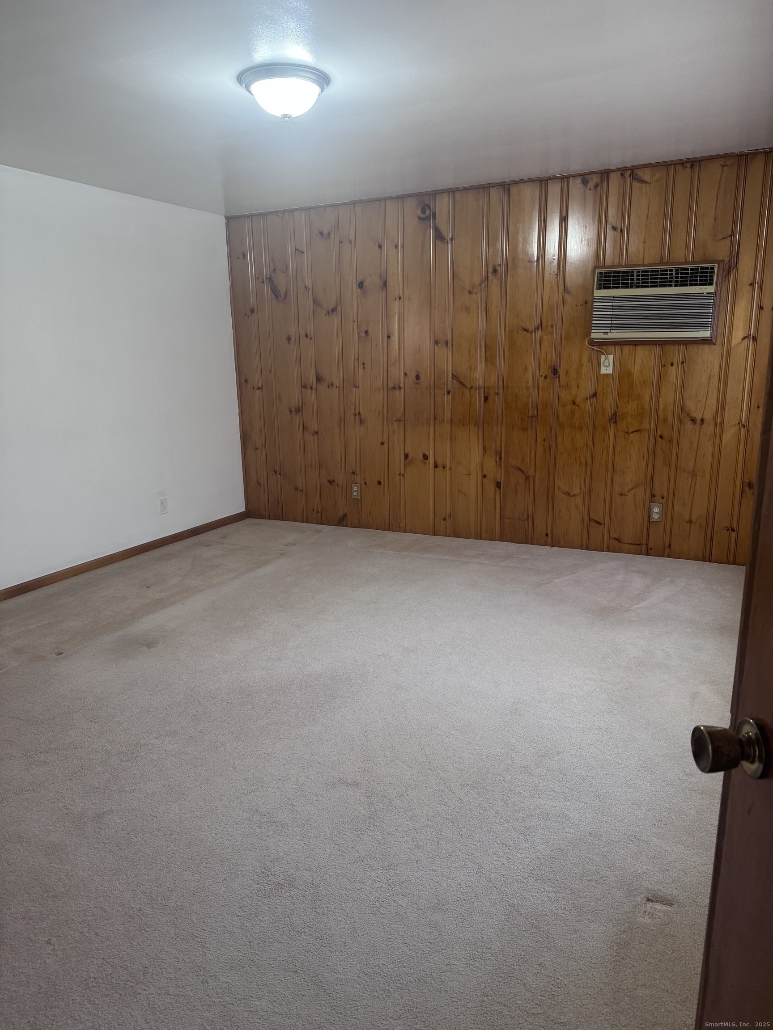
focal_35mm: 24
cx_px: 386
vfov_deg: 71.6
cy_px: 515
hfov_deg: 56.8
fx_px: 715
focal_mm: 6.76
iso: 250
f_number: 1.78
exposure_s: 1/60
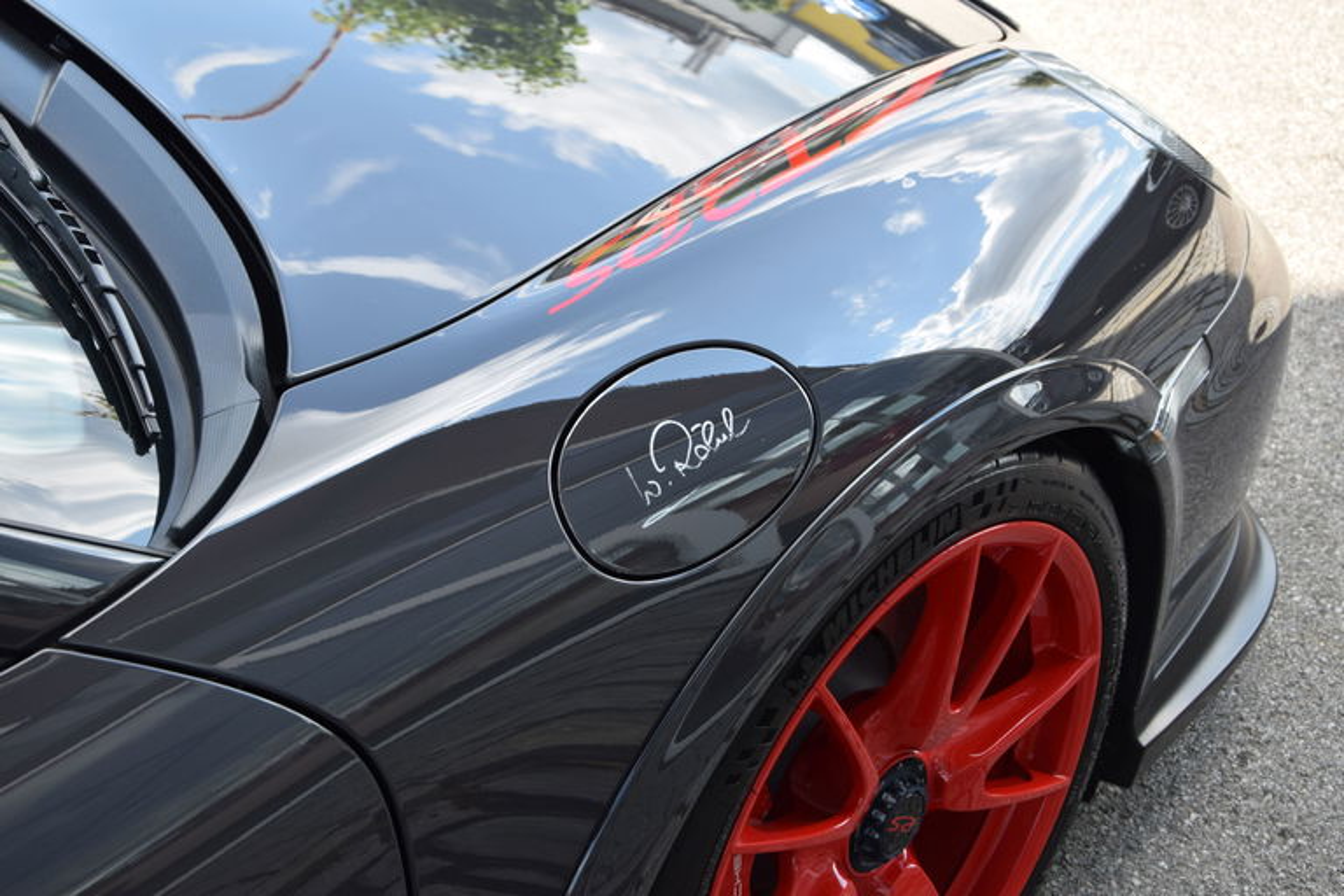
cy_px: 448
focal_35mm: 63
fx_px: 2352
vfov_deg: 21.6
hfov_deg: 31.9
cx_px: 672
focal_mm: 42
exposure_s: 1/250
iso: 400
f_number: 8
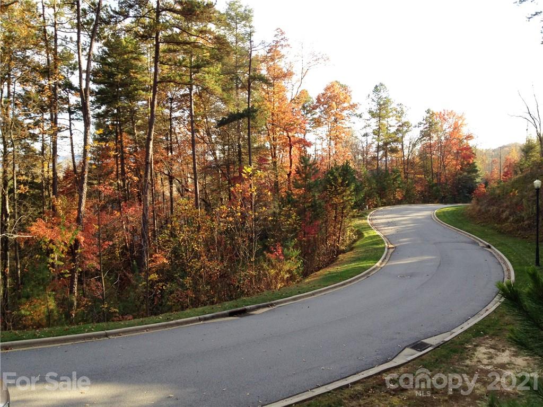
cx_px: 272
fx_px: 549
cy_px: 204
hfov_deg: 52.6
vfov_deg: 40.7
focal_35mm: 35
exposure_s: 1/300
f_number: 2.4
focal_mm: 4.28
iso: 64
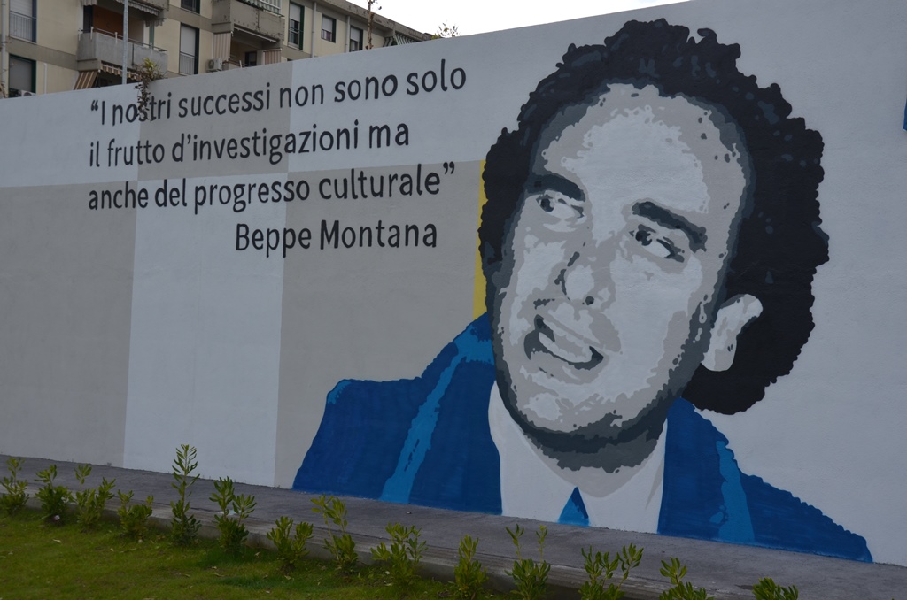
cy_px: 300
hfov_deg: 43.7
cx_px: 454
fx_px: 1131
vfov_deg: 29.7
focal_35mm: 45
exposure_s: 1/250
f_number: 8
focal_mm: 30
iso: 140
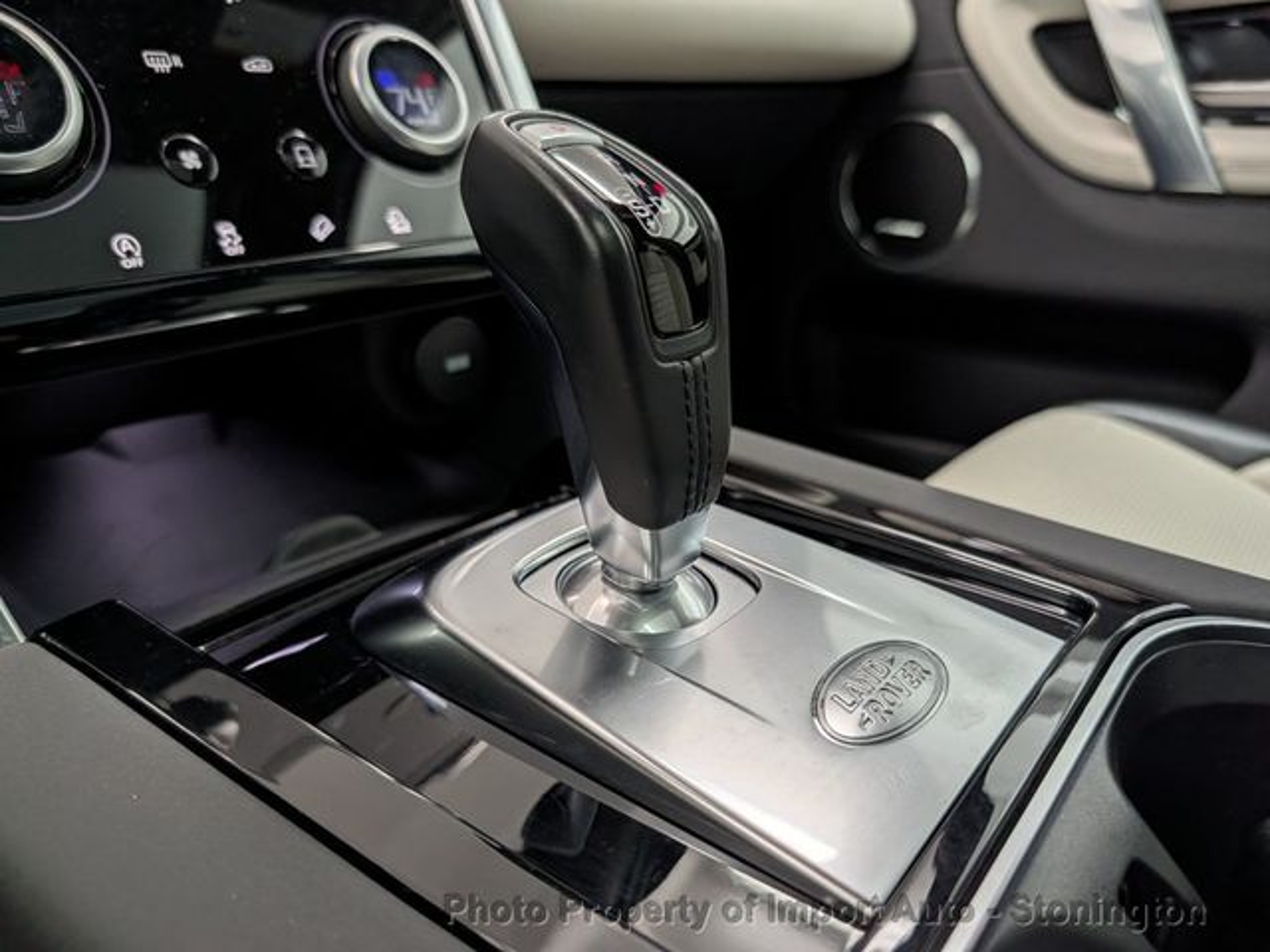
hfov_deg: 71.6
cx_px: 635
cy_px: 476
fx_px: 881
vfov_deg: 56.8
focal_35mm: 24
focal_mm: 6.9
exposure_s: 1/120
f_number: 1.68
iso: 20
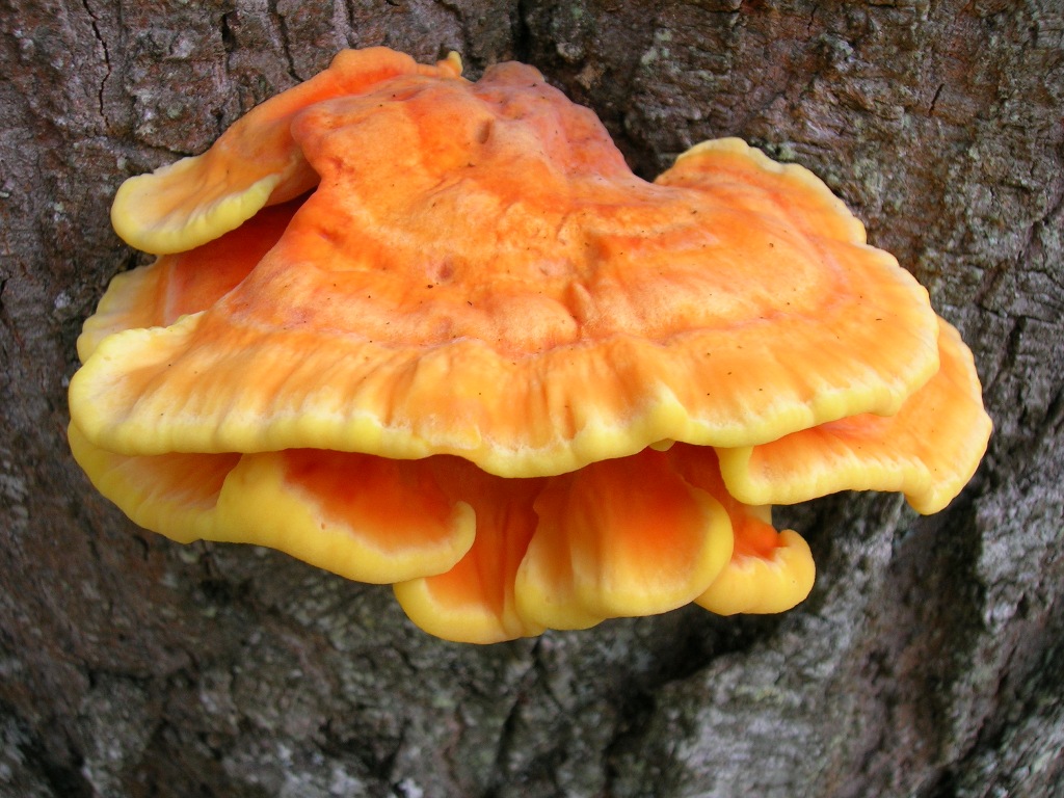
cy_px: 399
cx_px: 532
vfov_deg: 31.5
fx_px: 1414
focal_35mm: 46
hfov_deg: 41.2
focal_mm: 7.7
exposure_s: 1/30.6
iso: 50
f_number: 3.2
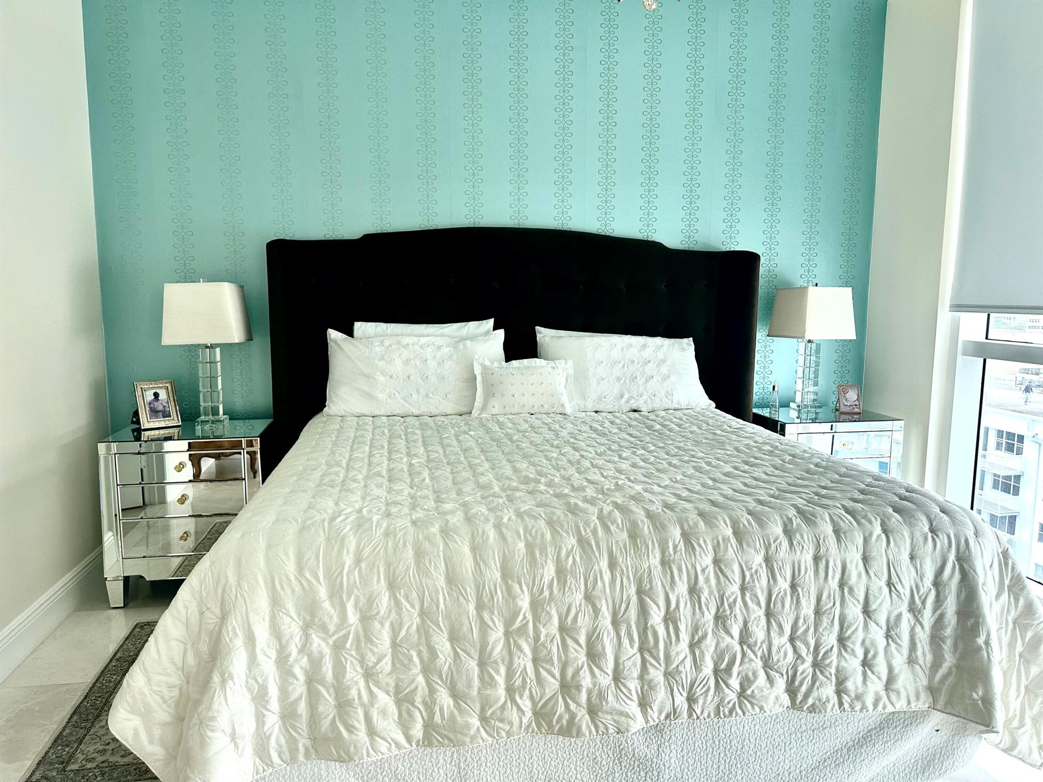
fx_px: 723
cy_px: 391
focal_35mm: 24
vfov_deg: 56.8
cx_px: 522
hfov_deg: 71.6
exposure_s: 1/121
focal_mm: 6.86
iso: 125
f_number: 1.78
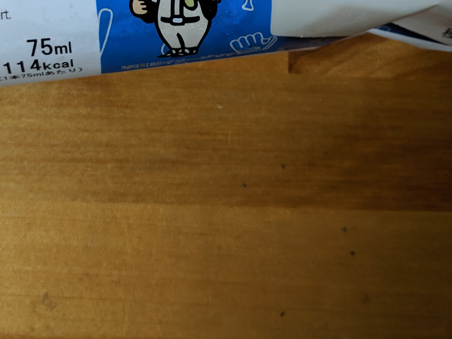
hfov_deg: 34.9
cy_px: 11
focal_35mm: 55
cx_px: 198
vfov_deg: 25.4
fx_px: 718
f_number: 1.8
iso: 529
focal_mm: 4.44
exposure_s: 1/49.9
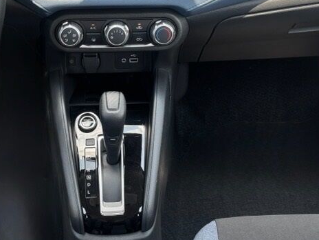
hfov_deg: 36.1
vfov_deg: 27.5
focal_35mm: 53
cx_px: 134
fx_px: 488
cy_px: 111
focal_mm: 6.76
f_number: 1.78
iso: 64
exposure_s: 1/218
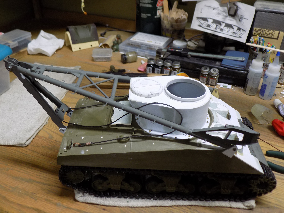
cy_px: 106
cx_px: 142
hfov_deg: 54.0
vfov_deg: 41.8
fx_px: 279
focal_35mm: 34
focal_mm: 6.1
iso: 250
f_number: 3.4
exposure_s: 1/30
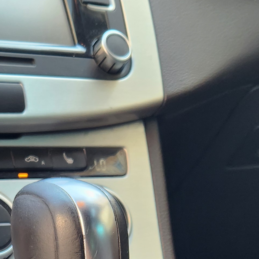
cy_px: 376
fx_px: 720
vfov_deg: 18.3
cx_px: 25
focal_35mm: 85
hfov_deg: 20.0
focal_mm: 5.4
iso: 125
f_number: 1.8
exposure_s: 1/180
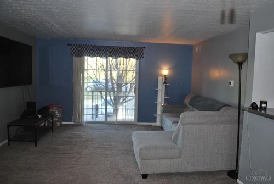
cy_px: 92
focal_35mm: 27
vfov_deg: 48.1
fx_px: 206
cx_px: 137
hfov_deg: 67.3
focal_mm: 18
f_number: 3.5
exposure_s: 1/60
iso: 200
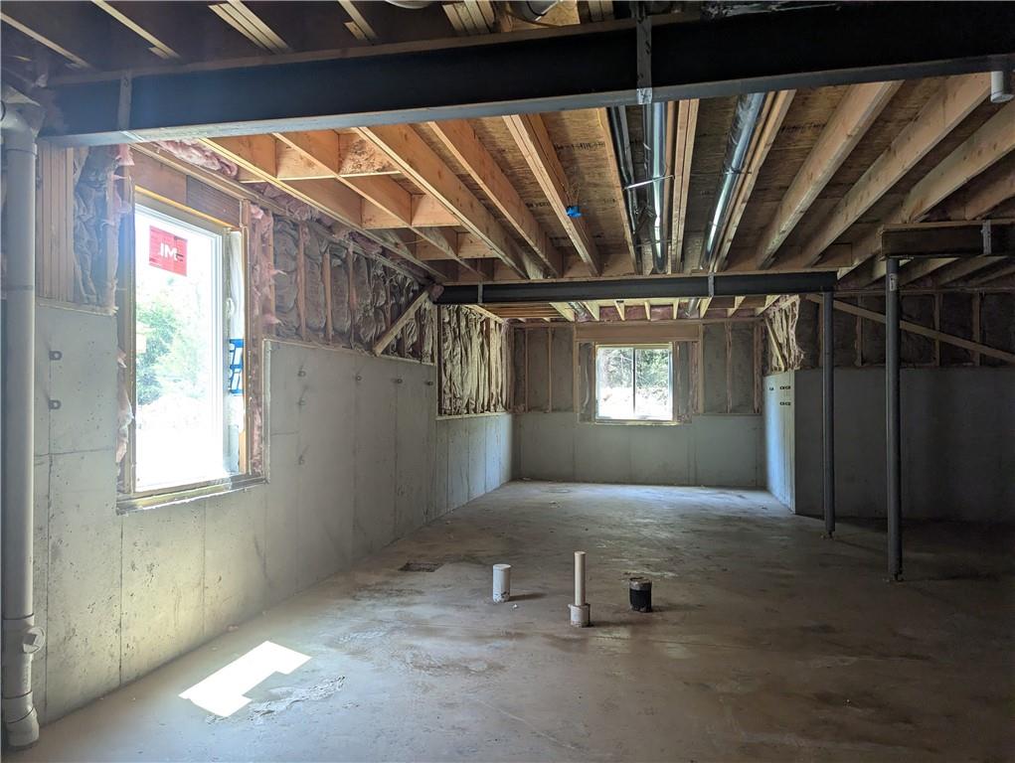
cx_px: 508
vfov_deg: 56.9
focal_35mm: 24
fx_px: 704
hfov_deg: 71.5
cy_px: 382
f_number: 1.85
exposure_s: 1/131
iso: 143
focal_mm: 6.81
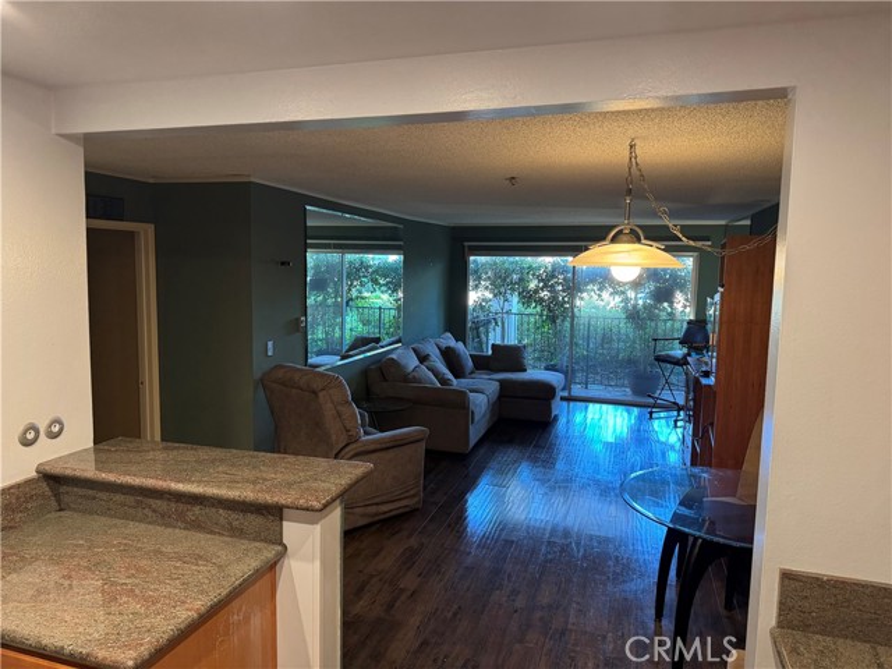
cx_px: 446
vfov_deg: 56.8
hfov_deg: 71.6
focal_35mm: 24
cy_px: 334
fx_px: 618
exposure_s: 1/60
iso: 250
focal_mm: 6.76
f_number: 1.78
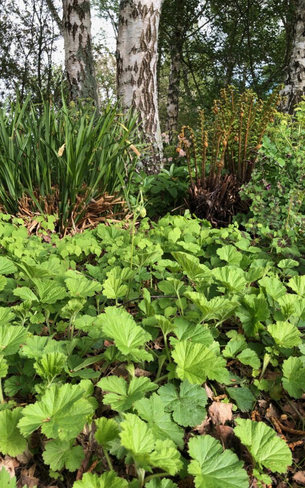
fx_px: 399
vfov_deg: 62.9
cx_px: 149
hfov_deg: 41.8
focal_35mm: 30
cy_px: 243
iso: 20
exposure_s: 1/204
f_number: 1.8
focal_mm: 3.99
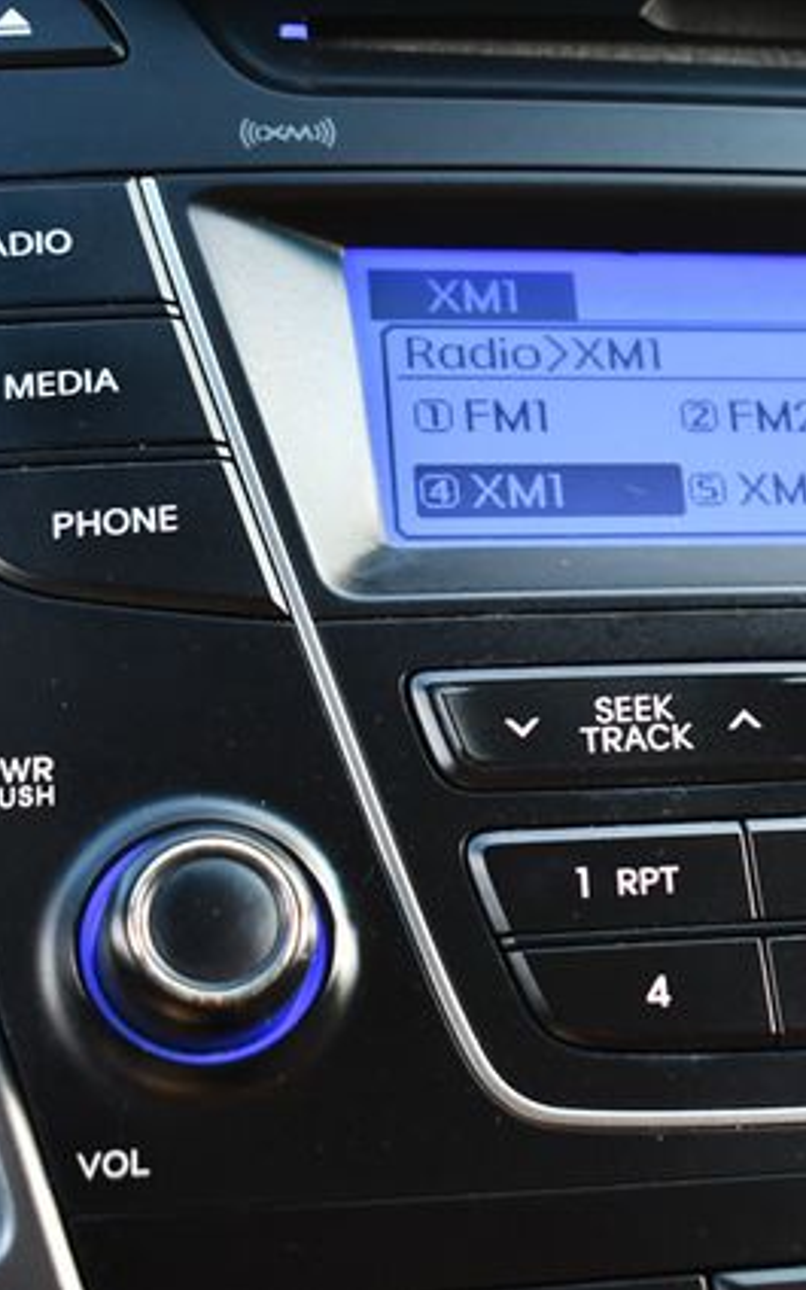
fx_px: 2812
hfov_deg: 16.1
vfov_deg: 25.8
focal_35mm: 80
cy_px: 645
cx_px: 760
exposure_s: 1/125
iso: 1400
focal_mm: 35
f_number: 4.5
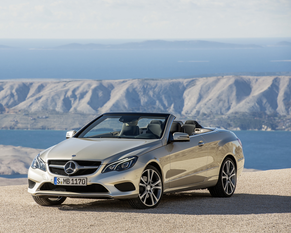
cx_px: 116
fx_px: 1947
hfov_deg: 8.5
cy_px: 116
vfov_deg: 6.8
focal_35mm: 226
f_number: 8
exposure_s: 1/200
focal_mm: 200
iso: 100
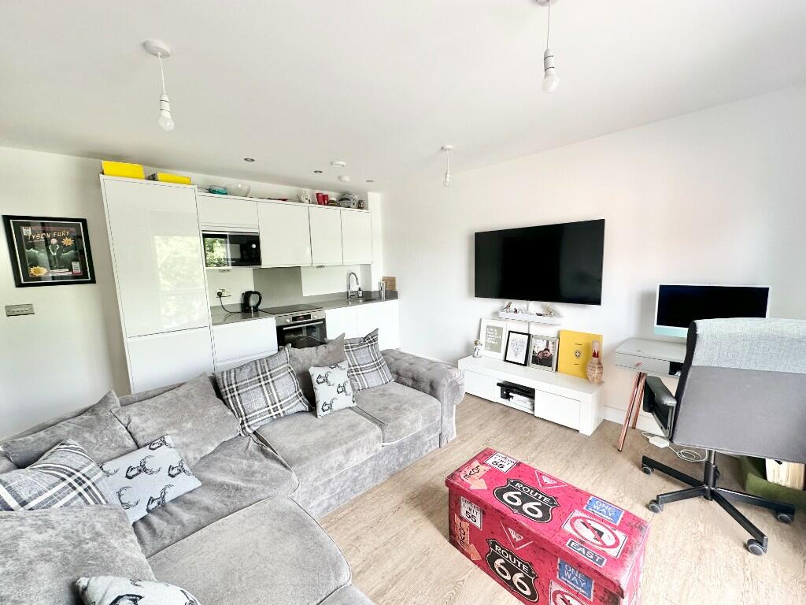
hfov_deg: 102.1
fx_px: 326
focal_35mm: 14
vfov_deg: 85.7
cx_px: 403
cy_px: 302
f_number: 2.2
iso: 80
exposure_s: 1/99
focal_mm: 2.22
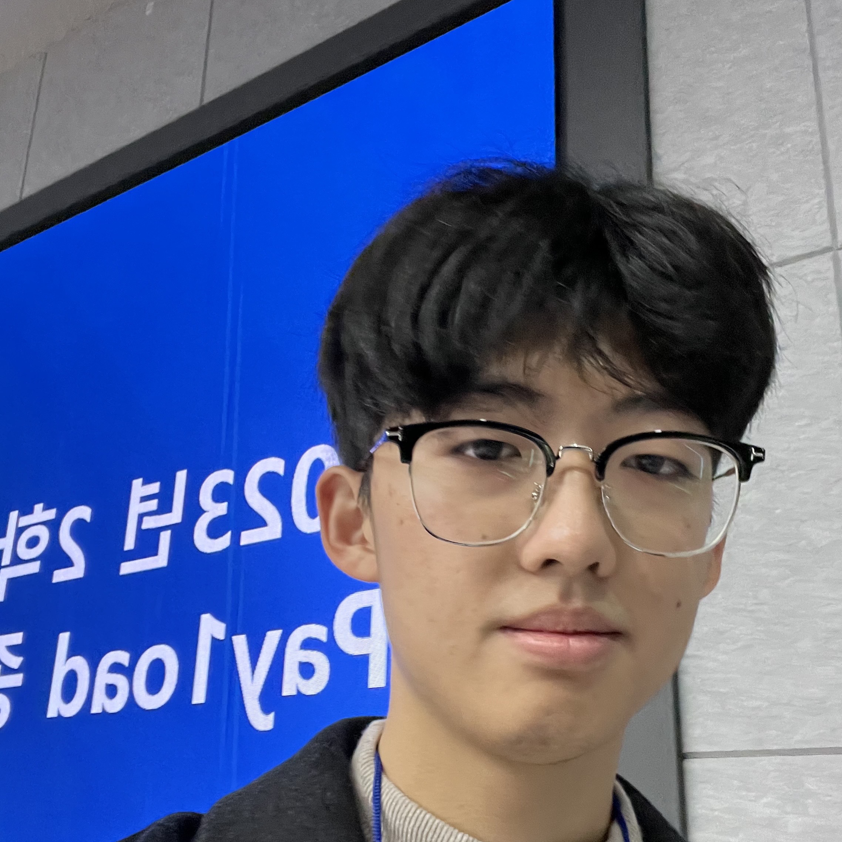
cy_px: 529
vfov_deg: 45.6
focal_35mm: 36
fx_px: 991
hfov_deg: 46.0
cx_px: 417
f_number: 2.2
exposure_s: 1/40
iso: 320
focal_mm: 2.71
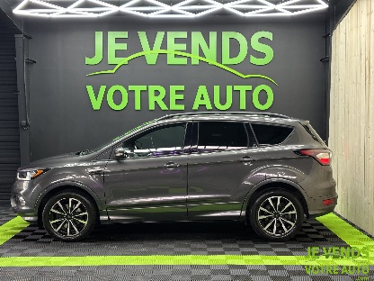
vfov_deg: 28.0
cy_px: 140
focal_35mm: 52
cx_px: 187
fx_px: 562
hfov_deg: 36.8
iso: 80
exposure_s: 1/50
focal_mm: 5.96
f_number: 1.6
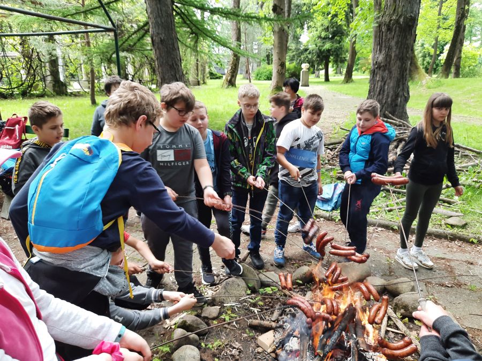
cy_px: 180
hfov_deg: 69.4
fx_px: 348
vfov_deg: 54.9
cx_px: 241
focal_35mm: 25
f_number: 2
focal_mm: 4.6
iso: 32
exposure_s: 1/50
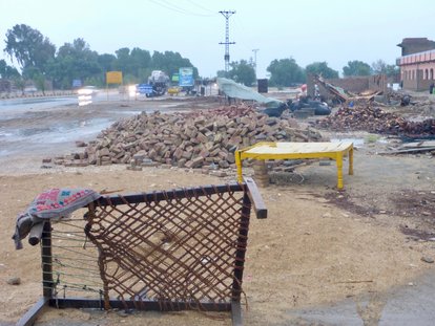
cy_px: 163
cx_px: 218
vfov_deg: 32.2
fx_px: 566
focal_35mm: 45
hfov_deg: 42.1
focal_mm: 7.8
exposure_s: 1/8
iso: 400
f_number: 4.3
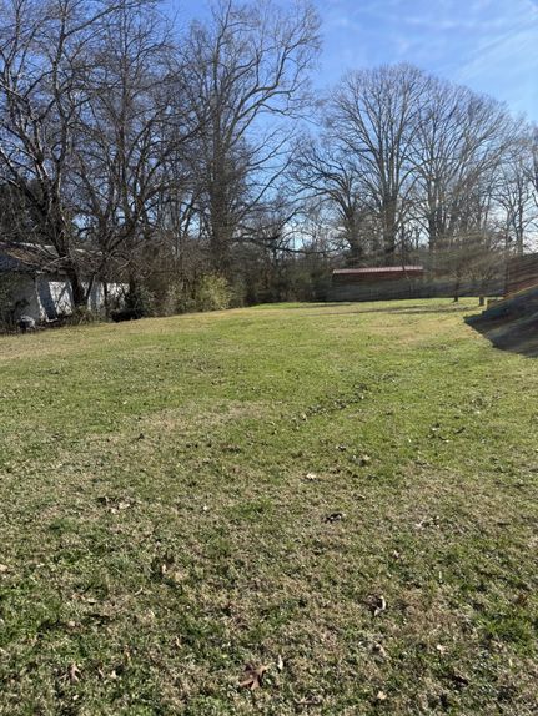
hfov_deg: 56.9
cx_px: 269
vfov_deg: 71.6
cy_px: 358
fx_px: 497
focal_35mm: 24
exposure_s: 1/3584
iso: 80
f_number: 1.78
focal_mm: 6.76
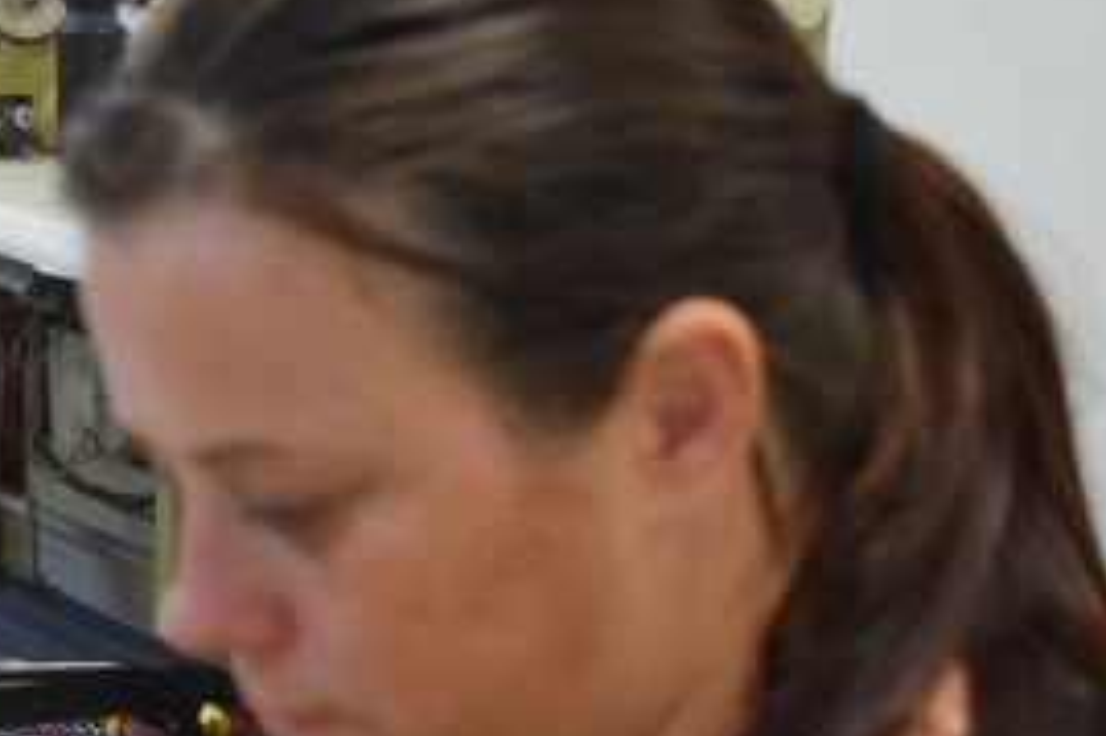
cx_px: -2
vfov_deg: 7.9
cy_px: 1018
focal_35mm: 171
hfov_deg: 11.9
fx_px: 5250
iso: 3200
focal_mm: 40
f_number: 5
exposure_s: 1/125
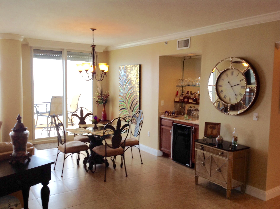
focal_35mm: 35
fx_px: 283
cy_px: 104
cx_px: 140
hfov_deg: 52.7
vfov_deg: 40.6
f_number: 2.4
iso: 50
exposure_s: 1/24
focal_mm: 4.28
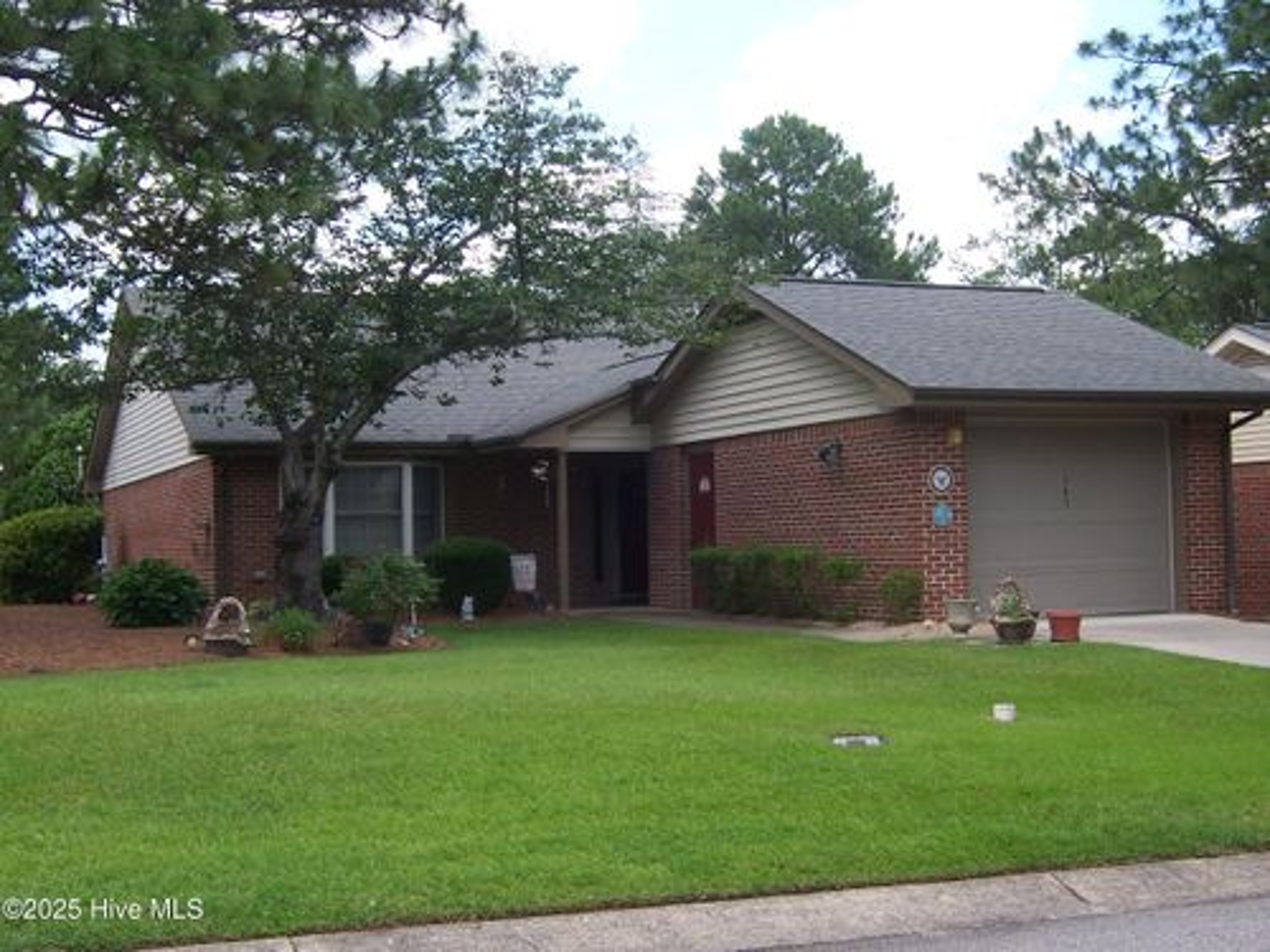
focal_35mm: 49
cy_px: 476
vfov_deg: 29.7
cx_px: 635
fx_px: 1798
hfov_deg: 38.9
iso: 80
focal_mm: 8.2
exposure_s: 1/250
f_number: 4
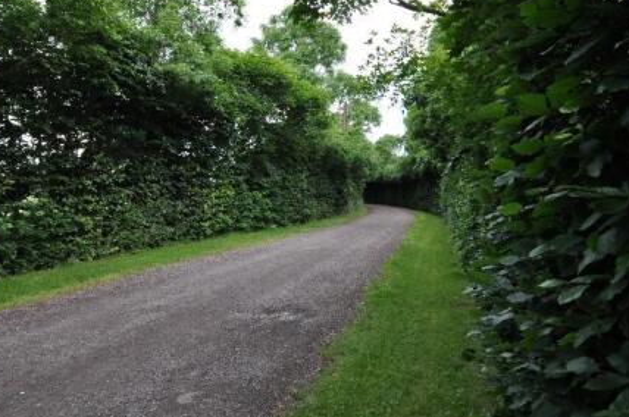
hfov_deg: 76.0
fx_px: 401
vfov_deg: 54.8
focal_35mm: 23
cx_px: 344
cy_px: 184
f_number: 9
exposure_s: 1/160
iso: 400
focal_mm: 10
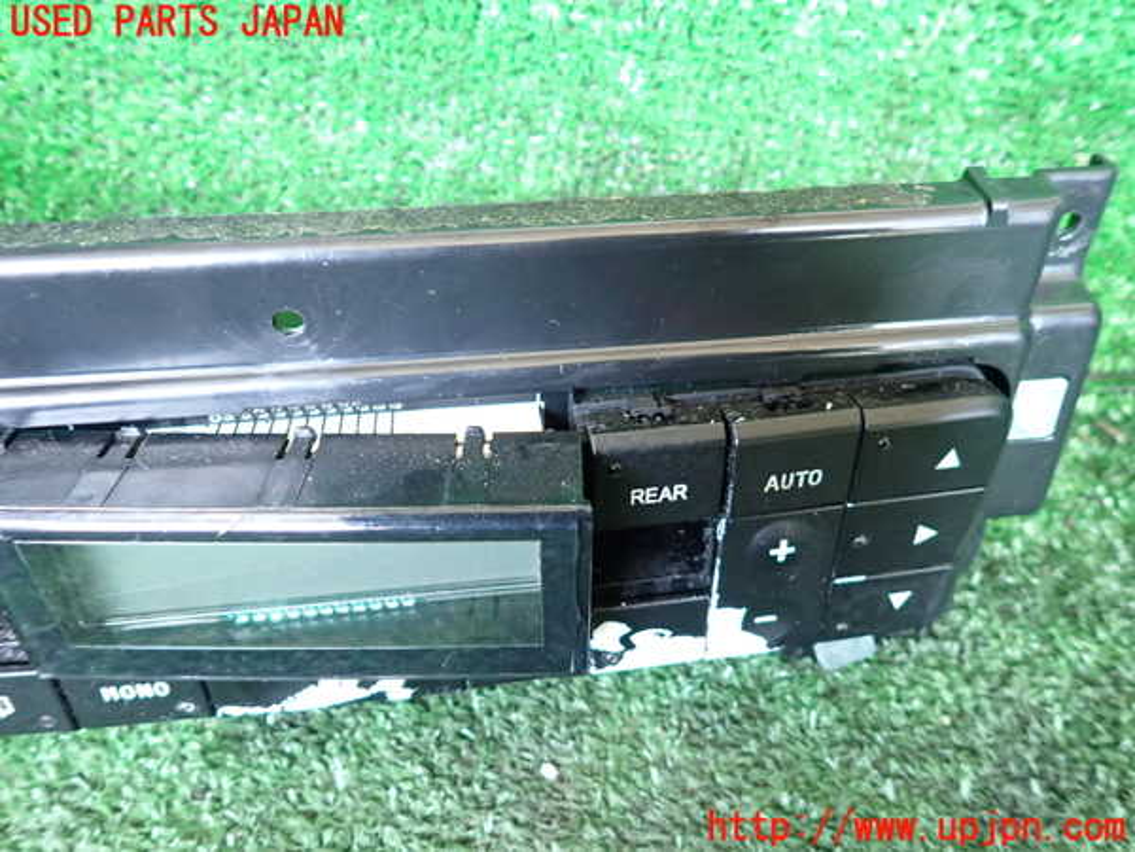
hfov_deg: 69.4
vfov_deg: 54.9
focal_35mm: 25
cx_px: 568
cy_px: 426
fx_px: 820
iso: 400
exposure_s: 1/30
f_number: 2
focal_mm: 4.5
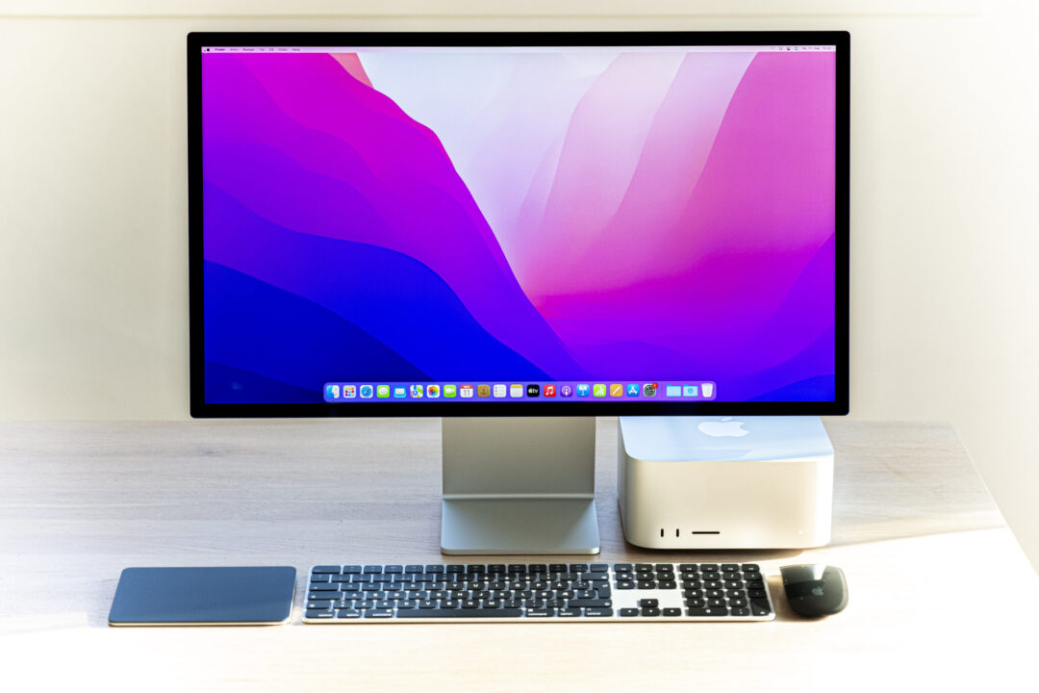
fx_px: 2395
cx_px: 520
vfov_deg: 16.5
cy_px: 346
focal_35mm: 83
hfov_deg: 24.5
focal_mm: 55
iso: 400
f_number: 2.8
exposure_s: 1/320
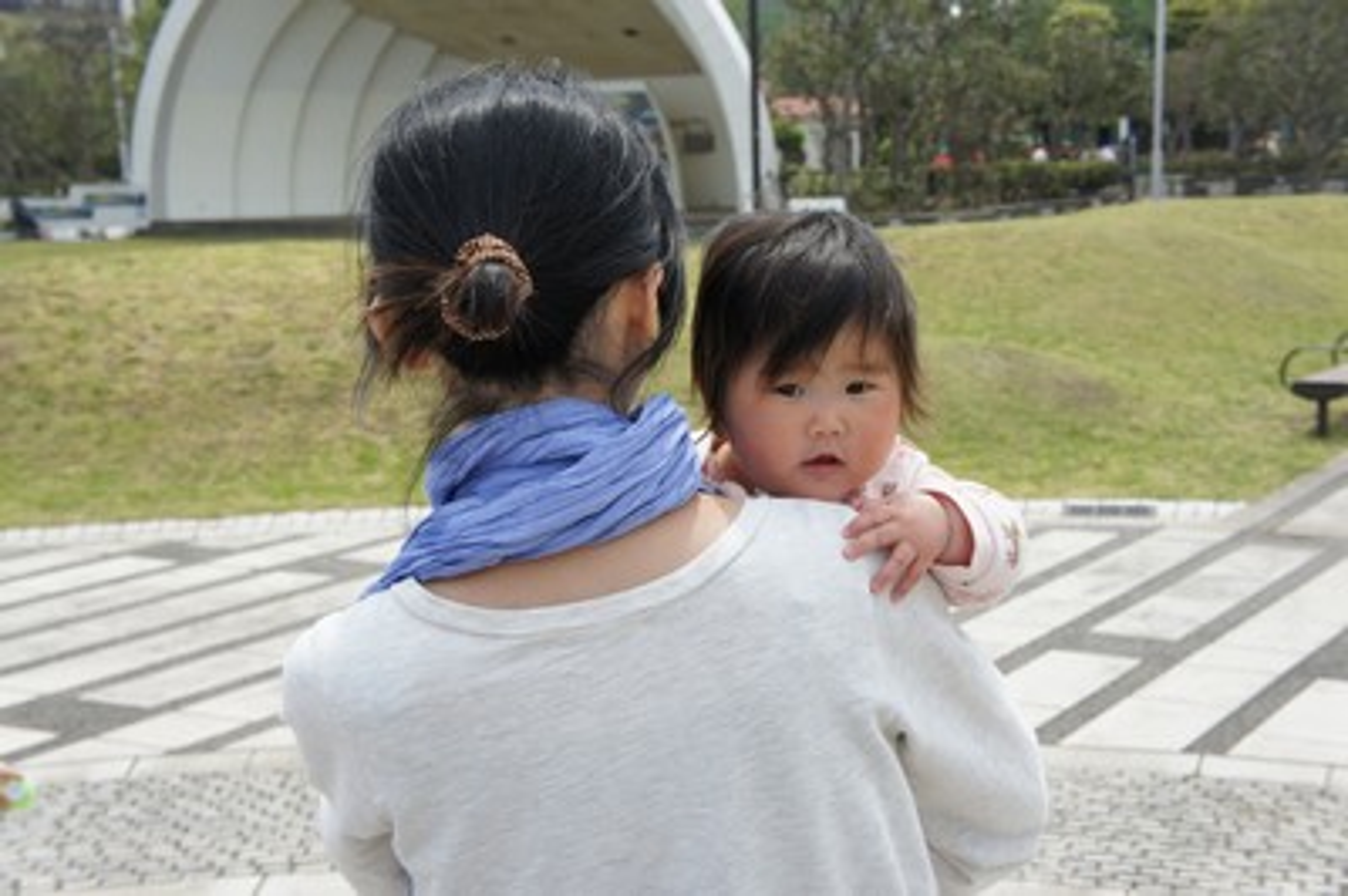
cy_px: 448
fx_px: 2076
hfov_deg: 36.0
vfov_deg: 24.4
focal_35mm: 56
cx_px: 674
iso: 200
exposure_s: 1/320
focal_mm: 37
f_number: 8
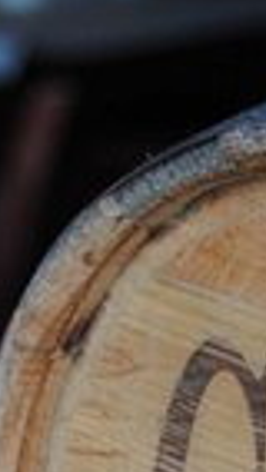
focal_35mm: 232
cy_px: 761
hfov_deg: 5.2
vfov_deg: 9.0
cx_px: 266
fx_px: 2901
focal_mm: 29
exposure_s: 1/60
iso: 200
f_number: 4.5
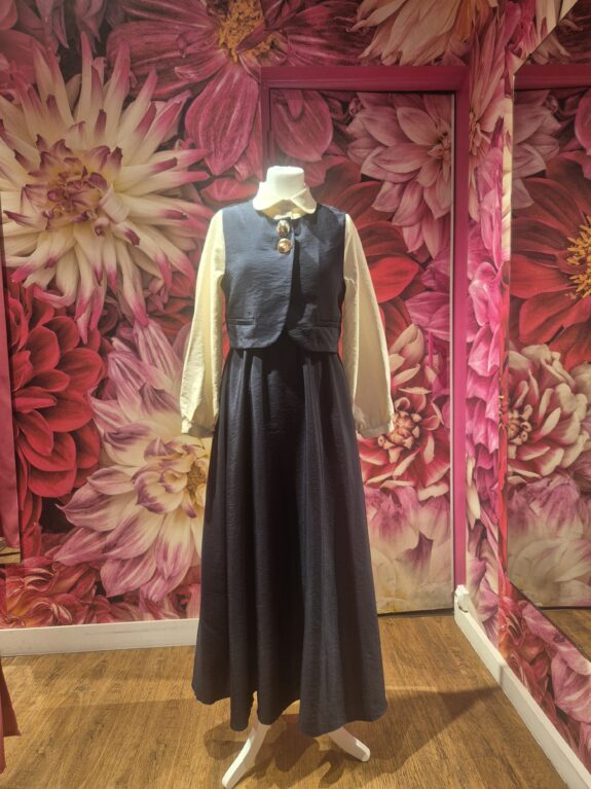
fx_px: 524
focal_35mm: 23
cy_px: 394
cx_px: 296
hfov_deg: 58.9
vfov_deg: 73.9
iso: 320
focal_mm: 5.4
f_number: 1.8
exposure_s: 1/100
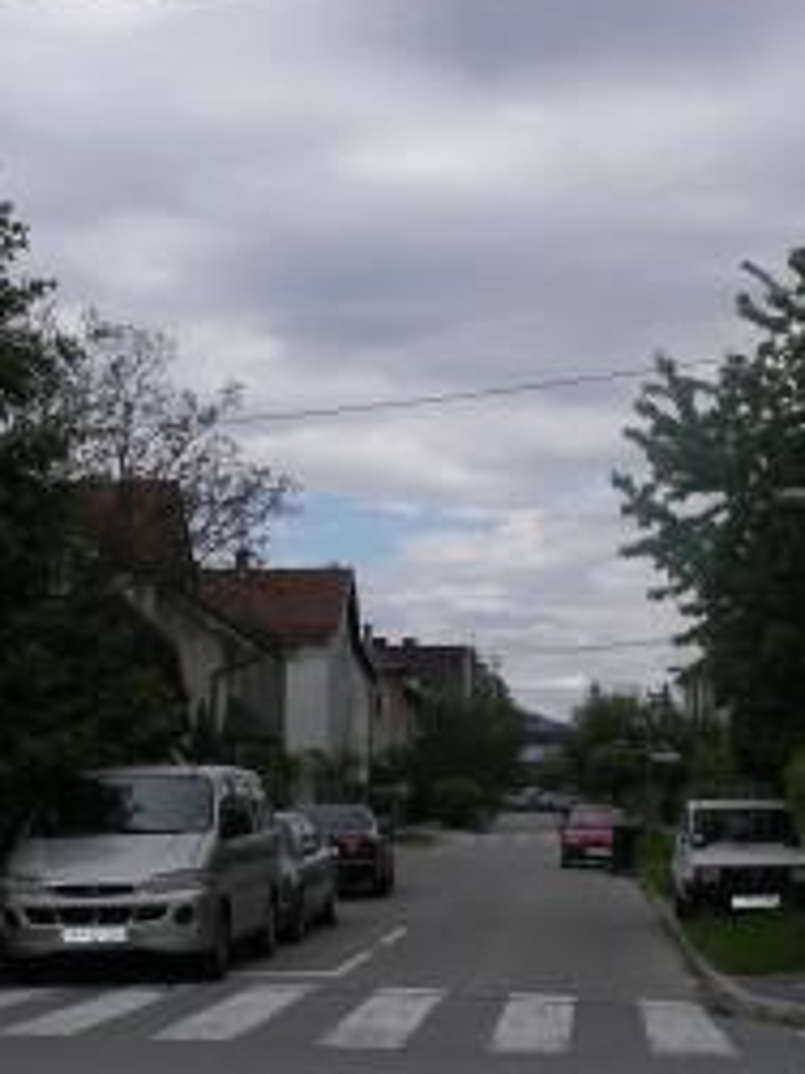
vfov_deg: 29.4
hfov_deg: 22.2
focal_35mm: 66
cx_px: 441
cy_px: 627
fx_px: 2048
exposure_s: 1/400
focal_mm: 7.8
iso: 80
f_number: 6
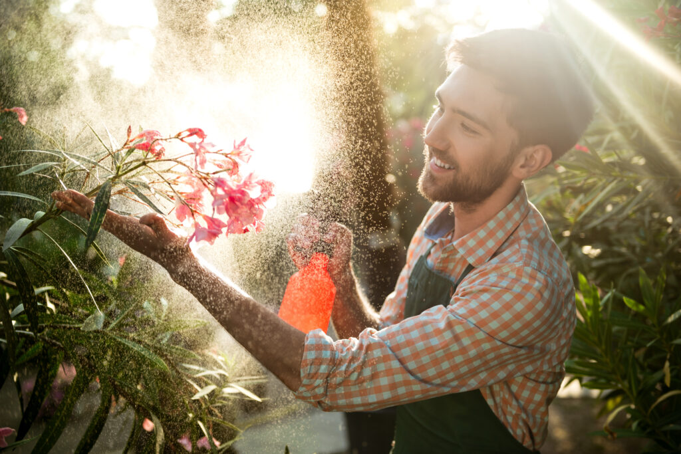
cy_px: 227
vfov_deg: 28.1
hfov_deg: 41.1
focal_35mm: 48
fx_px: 908
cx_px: 340
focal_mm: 48
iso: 100
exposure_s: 1/250
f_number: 2.8
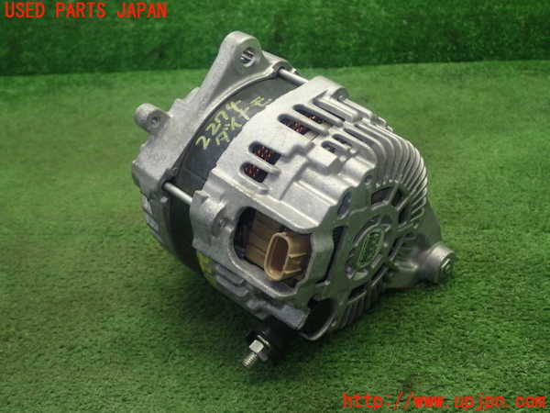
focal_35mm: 44
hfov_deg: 42.9
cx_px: 275
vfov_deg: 32.9
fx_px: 699
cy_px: 206
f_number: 2.9
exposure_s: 1/40
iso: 250
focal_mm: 7.84
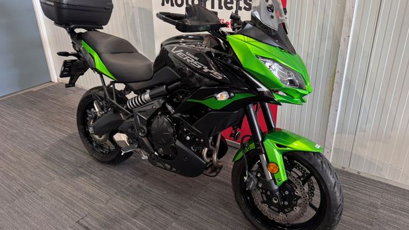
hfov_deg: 69.9
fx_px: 293
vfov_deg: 42.8
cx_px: 204
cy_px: 96
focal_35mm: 27
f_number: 1.78
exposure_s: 1/50
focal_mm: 6.76
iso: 250
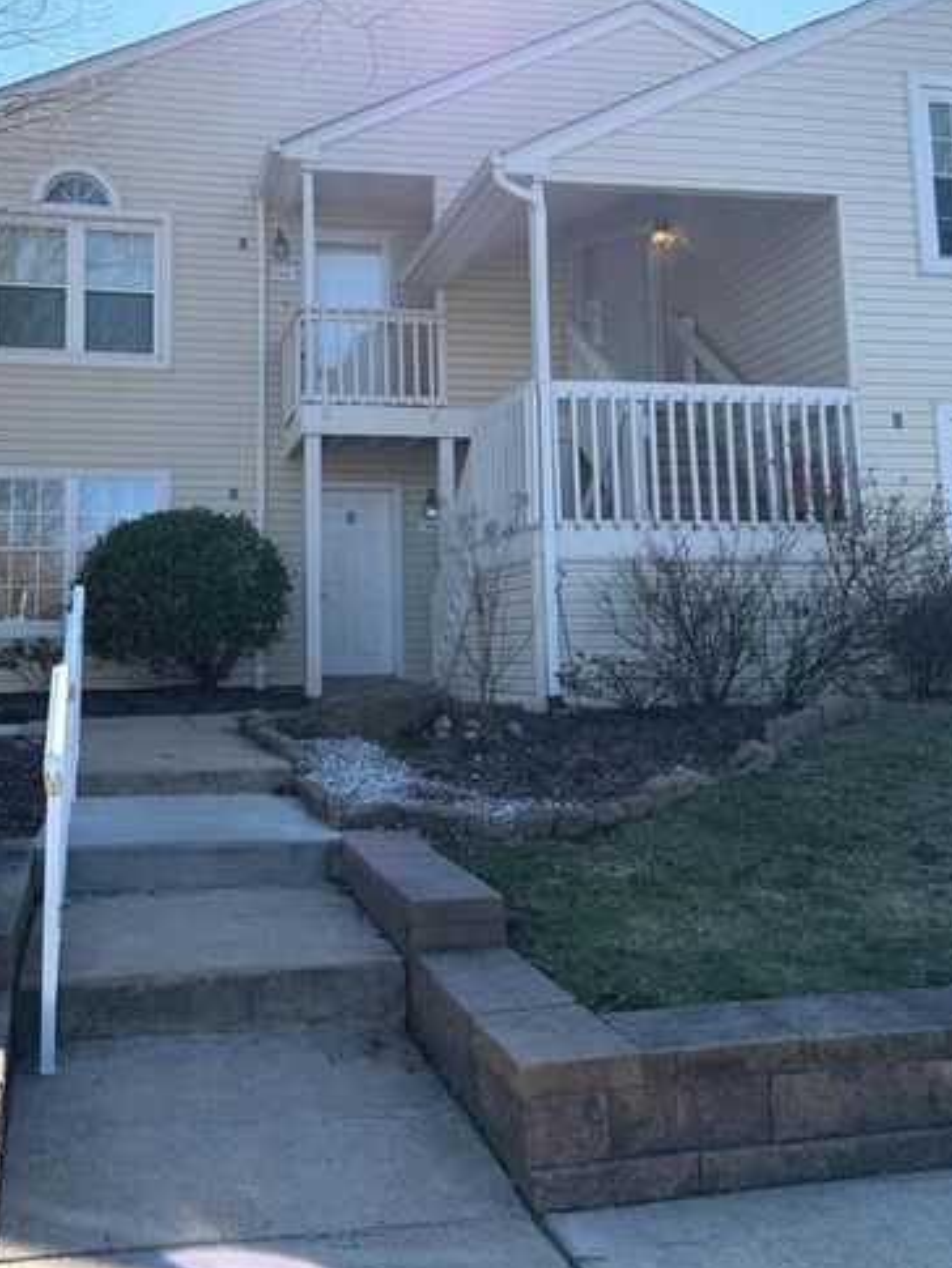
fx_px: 1210
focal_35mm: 33
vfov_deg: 54.8
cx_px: 348
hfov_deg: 42.6
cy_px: 482
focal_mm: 6.76
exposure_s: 1/4167
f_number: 1.78
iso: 100
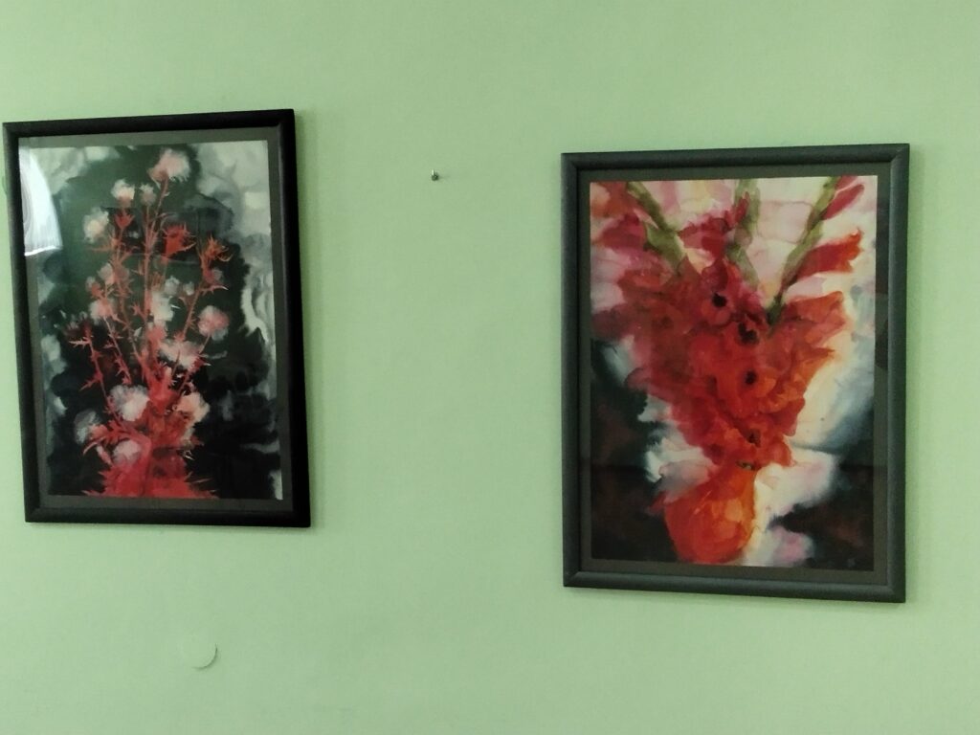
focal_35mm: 53
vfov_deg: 27.5
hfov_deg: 36.2
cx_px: 490
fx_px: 1500
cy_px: 368
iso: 231
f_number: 2
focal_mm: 2.78
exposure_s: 1/100
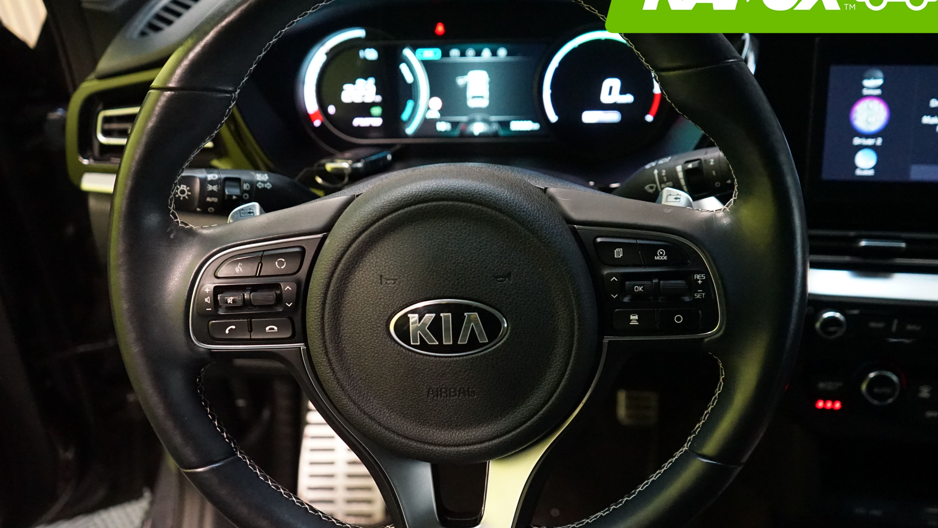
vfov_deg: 35.6
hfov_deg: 59.5
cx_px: 472
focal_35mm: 33
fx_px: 821
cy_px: 260
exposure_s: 1/80
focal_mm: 28
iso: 6400
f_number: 3.5
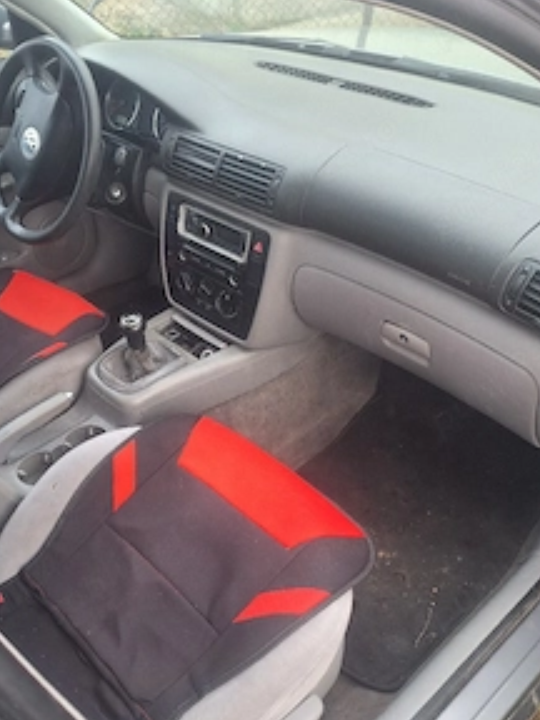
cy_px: 402
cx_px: 172
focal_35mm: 32
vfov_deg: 56.7
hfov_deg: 43.4
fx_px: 666
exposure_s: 1/50
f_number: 1.8
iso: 125
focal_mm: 5.54
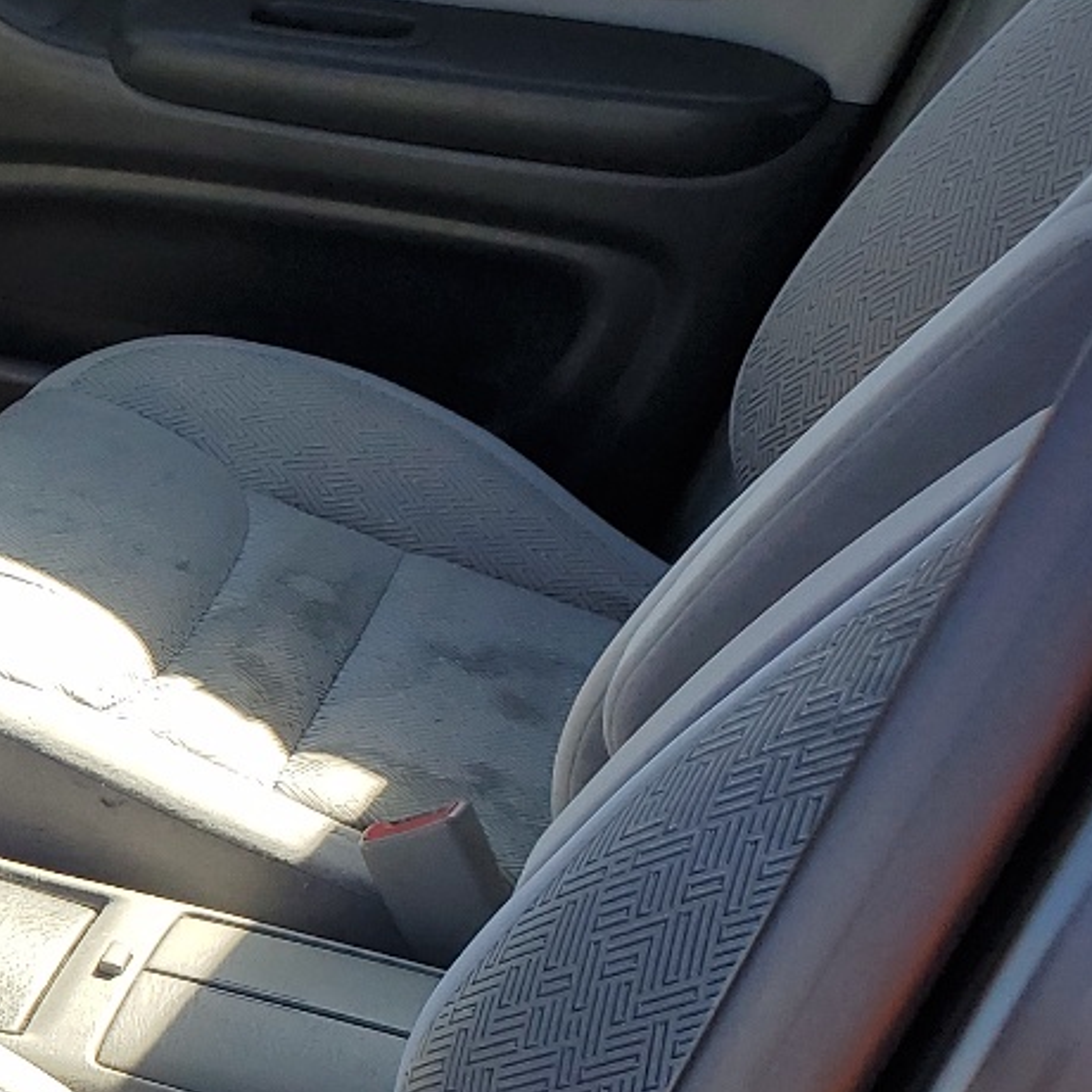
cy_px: 980
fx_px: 2855
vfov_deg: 21.2
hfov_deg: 18.3
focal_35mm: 80
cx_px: -703
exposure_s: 1/333
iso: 50
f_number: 1.5
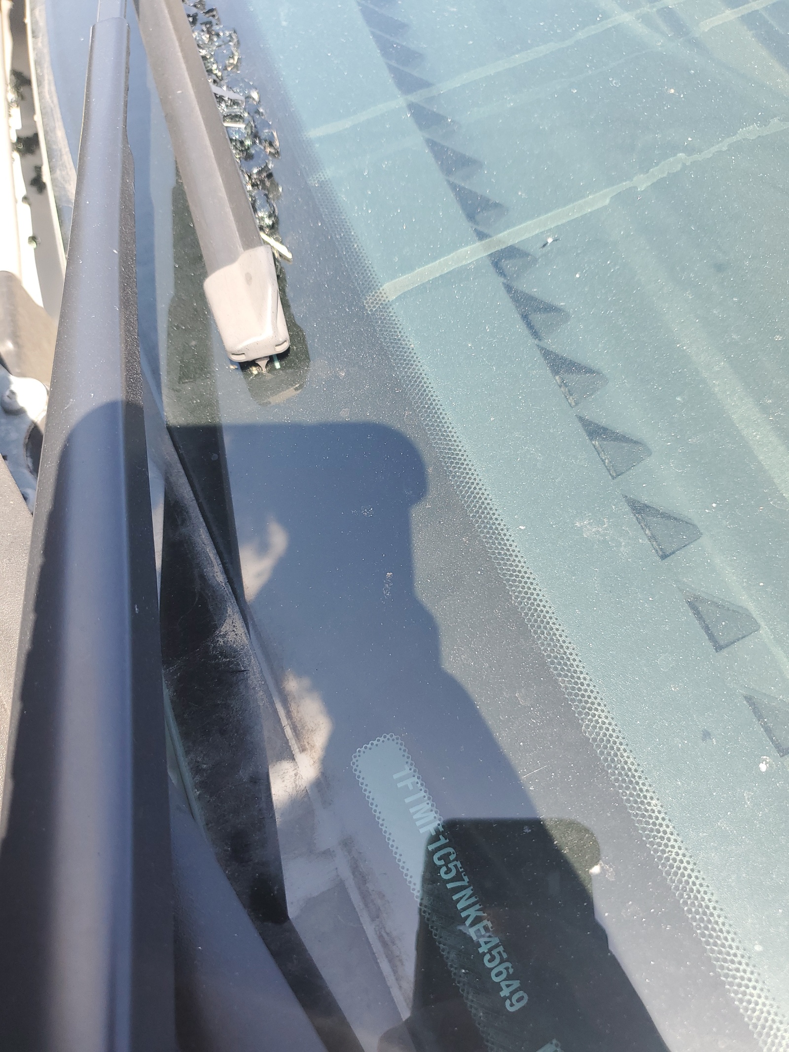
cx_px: 394
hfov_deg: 53.1
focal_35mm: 26
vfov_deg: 67.3
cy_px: 526
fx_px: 790
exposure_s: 1/435
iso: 50
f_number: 1.5
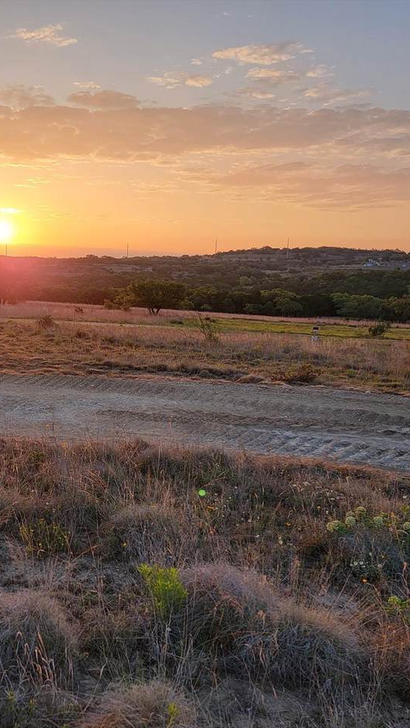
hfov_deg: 32.9
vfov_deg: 56.6
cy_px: 364
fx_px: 676
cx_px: 90
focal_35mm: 35
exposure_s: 1/249
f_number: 1.8
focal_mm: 6.7
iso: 16
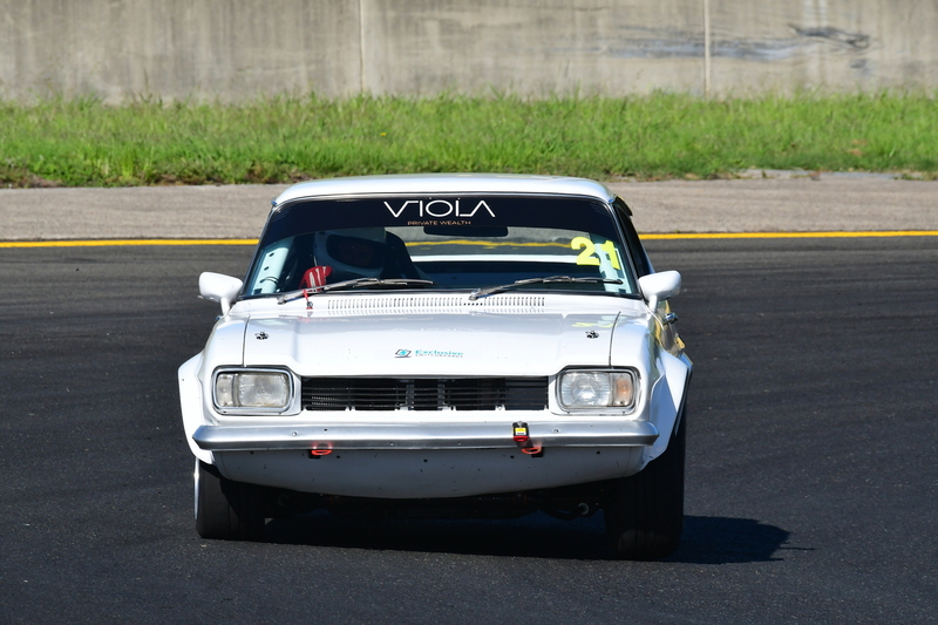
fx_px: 16411
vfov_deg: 2.2
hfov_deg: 3.3
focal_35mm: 630
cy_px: 312
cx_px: 469
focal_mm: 420
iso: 500
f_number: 13
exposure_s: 1/640
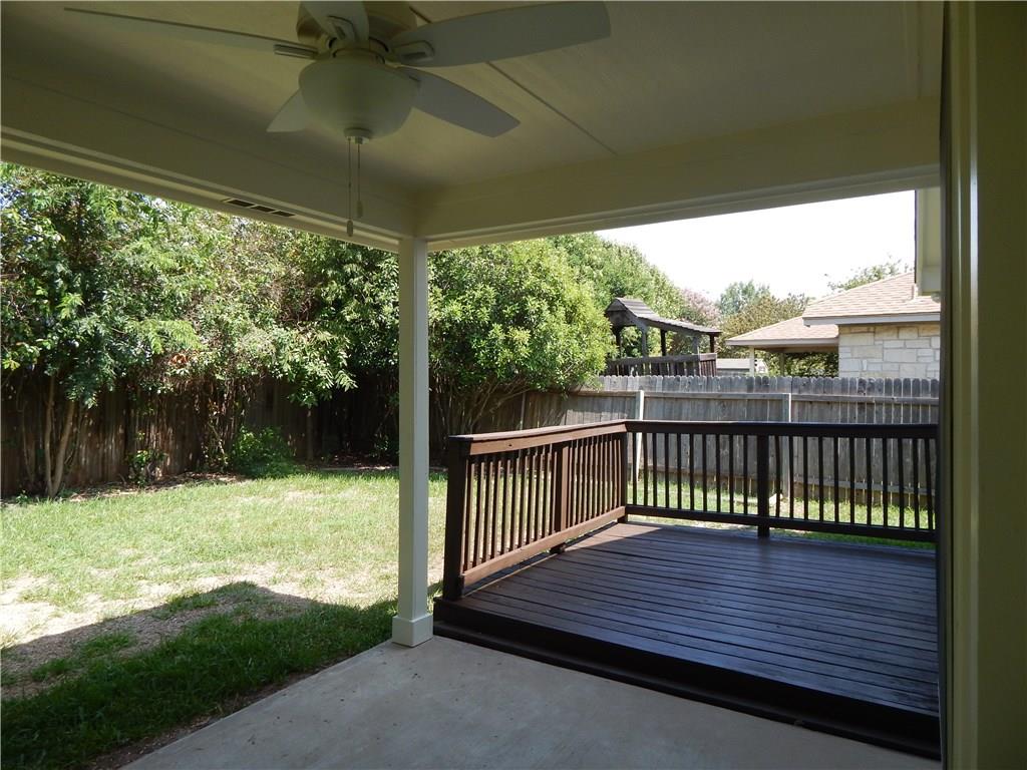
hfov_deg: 76.4
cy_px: 385
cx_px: 514
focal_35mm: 22
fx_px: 653
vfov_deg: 61.1
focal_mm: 4
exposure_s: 1/800
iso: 125
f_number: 3
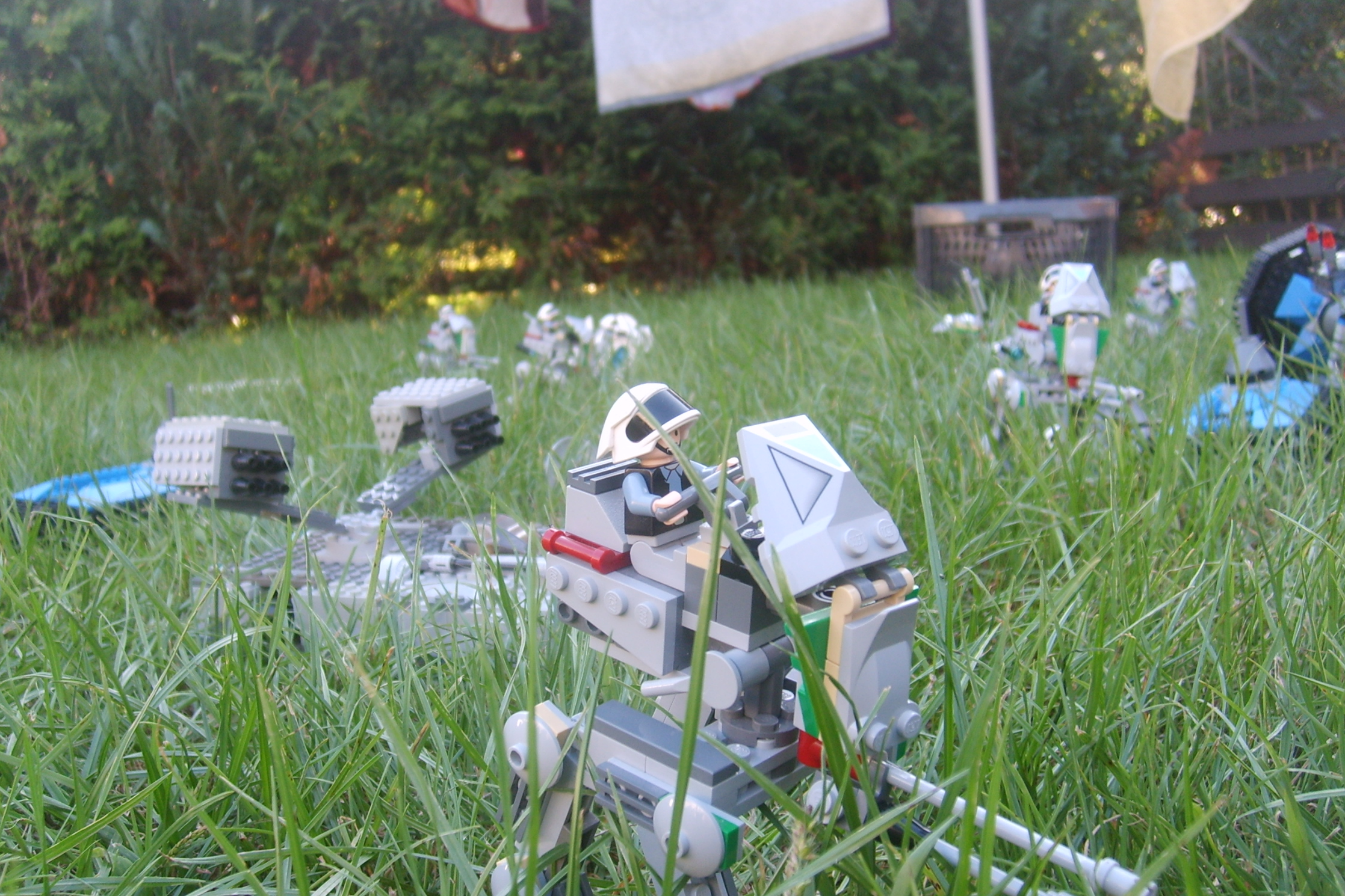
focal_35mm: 37
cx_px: 673
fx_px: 1382
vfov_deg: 35.9
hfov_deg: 51.9
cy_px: 468
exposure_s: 1/45
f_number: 2.8
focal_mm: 5.8
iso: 50
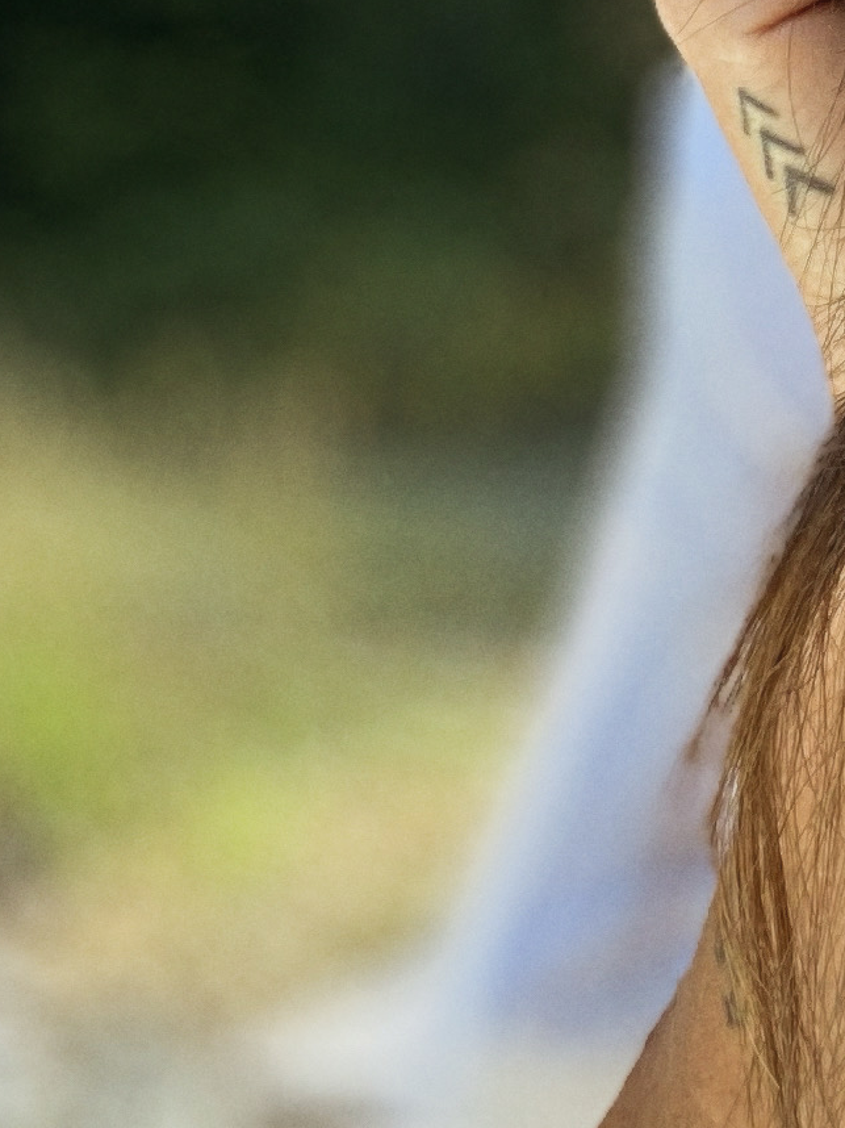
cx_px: 1358
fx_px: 3517
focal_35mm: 108
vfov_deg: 17.3
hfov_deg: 12.8
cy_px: -281
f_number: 2.2
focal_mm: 2.71
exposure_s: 1/122
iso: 25
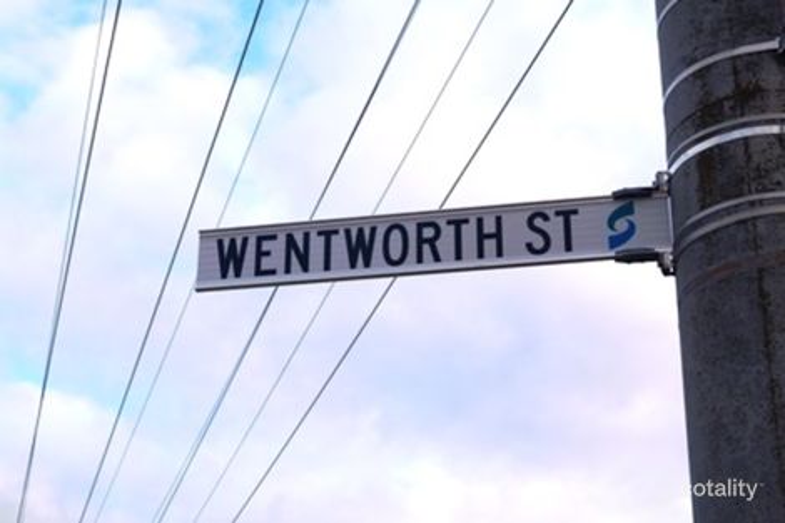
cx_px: 392
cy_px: 262
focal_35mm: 68
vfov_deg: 20.1
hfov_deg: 29.9
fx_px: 1471
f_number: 8
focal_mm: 45
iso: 100
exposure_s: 1/160
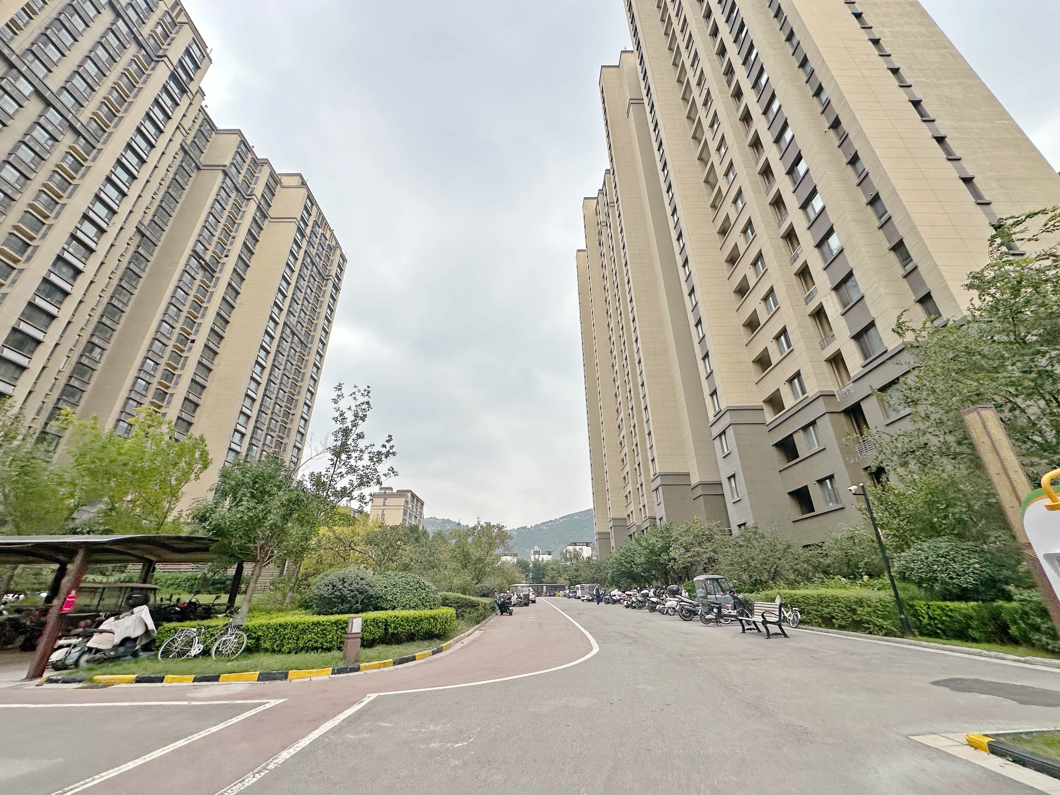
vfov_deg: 85.7
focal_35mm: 14
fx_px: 429
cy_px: 398
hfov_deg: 102.1
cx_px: 530
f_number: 2.2
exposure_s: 1/764
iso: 40
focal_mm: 2.22
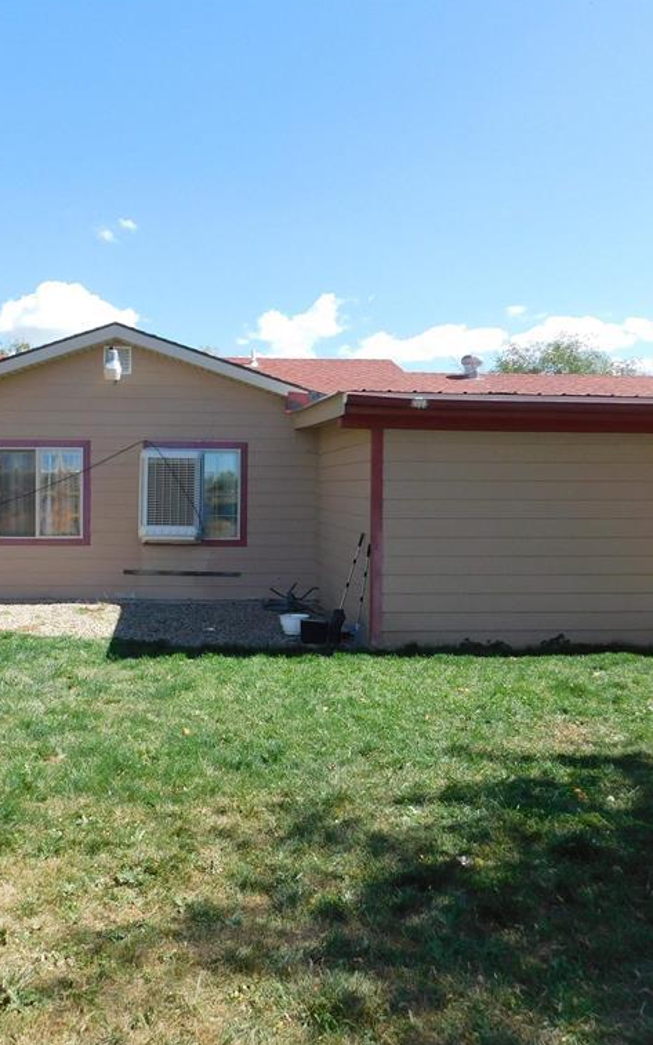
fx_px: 940
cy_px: 520
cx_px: 225
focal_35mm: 33
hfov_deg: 37.9
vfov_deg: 58.1
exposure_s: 1/800
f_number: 3
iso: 125
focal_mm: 4
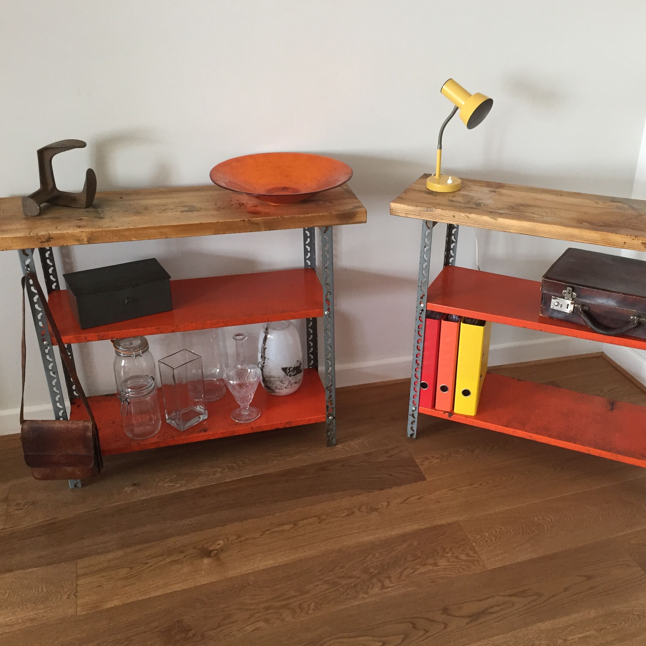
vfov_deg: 47.2
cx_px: 376
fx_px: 739
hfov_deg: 47.0
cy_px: 316
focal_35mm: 35
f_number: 2.2
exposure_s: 1/33
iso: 80
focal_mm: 4.15
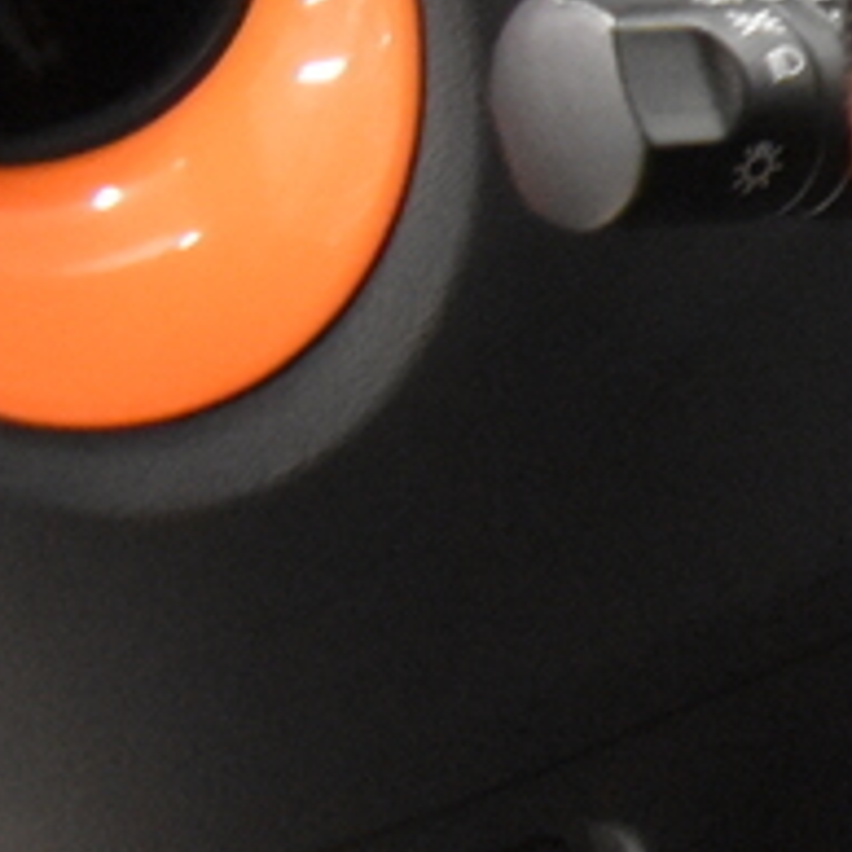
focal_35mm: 192
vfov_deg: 9.1
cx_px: 3351
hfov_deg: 7.0
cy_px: 812
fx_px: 5346
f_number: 3.5
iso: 2800
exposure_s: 1/30
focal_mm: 18
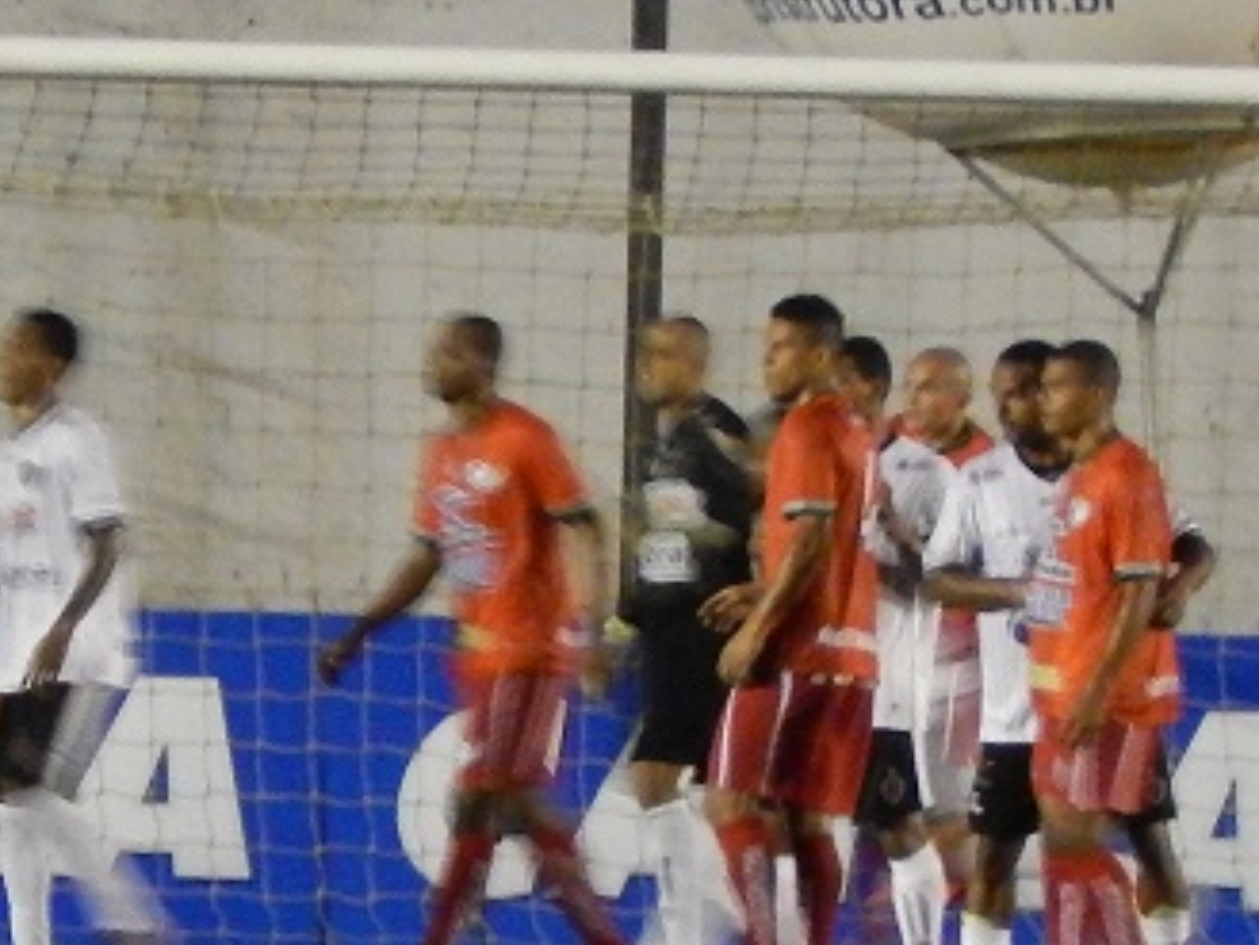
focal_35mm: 1225
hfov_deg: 1.6
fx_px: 44570
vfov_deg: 1.2
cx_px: 46
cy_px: 876
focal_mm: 62.2
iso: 800
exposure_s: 1/15
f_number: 5.7
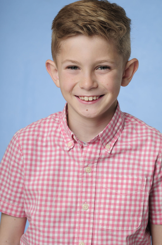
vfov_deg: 16.1
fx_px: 863
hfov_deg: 10.7
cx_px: 81
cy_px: 122
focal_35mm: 128
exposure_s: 1/250
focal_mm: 85
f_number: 6.3
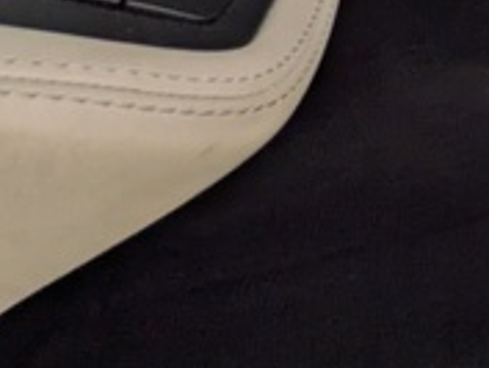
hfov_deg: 14.4
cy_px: -415
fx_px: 1145
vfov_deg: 14.4
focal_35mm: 81
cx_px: 1207
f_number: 2.2
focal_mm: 1.83
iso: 56
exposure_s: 1/33.3
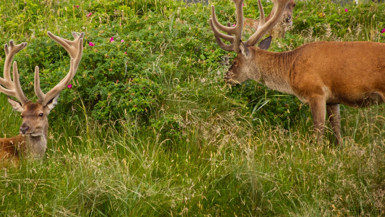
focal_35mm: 740
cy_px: 52
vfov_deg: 1.6
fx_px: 7554
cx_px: 147
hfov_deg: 2.9
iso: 400
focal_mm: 300
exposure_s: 1/250
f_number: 6.3
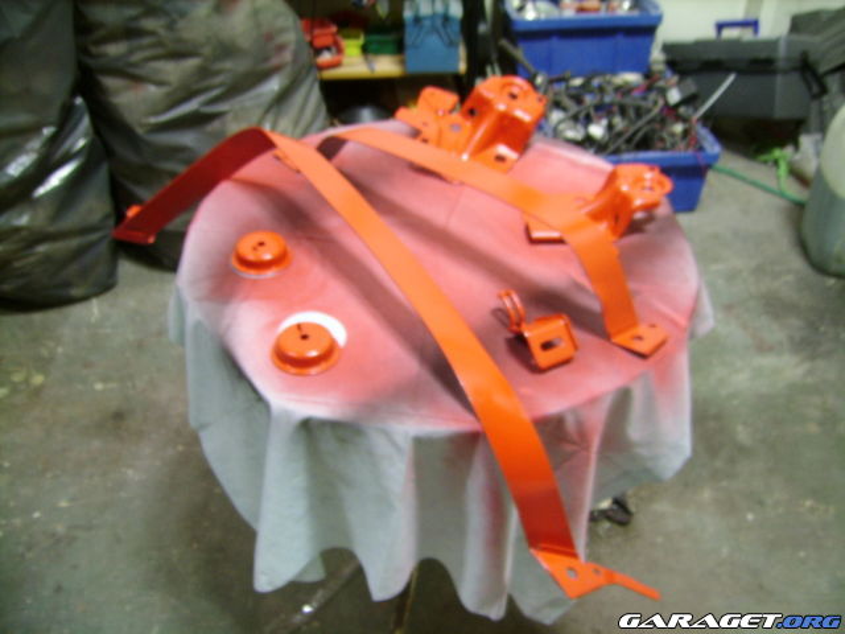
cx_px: 422
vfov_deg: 40.7
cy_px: 317
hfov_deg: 52.6
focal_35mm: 35
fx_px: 854
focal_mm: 5.95
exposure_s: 1/2
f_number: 2.8
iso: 100
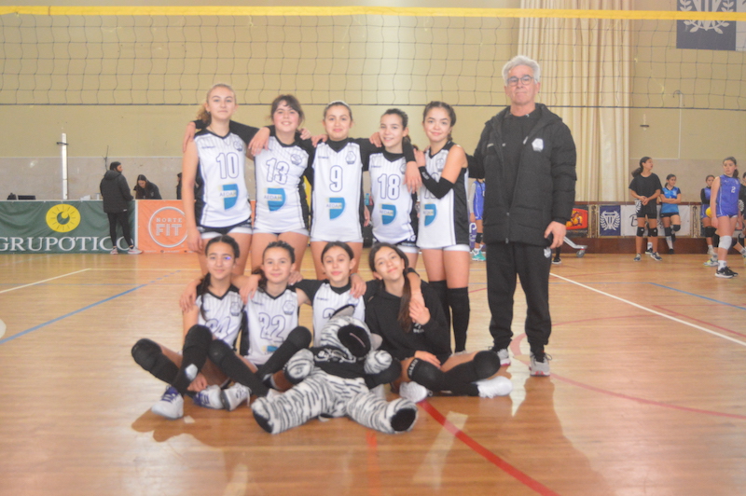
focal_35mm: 36
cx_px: 373
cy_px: 248
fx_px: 745
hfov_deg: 53.2
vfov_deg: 36.8
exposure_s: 1/250
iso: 3200
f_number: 3.8
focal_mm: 24
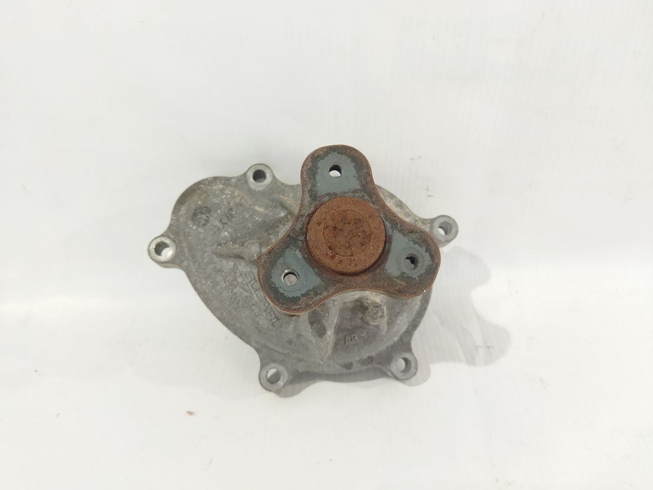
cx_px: 326
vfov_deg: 51.4
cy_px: 245
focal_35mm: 27
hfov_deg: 65.3
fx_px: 509
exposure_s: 1/50
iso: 303
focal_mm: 4.71
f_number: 1.79
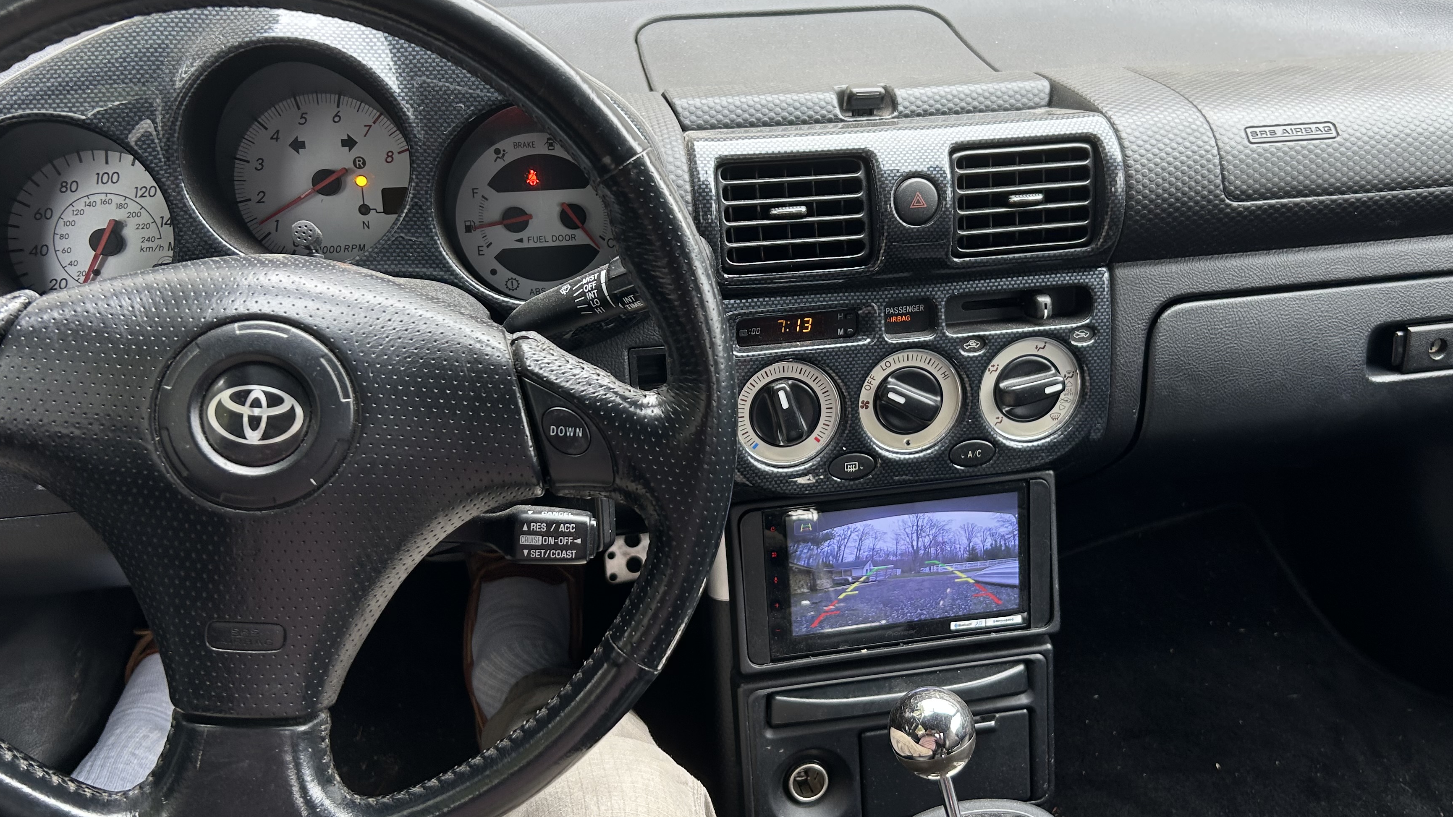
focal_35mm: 33
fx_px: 1271
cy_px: 383
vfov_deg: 35.6
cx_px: 773
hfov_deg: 59.4
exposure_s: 1/121
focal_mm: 5.7
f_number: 1.5
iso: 40
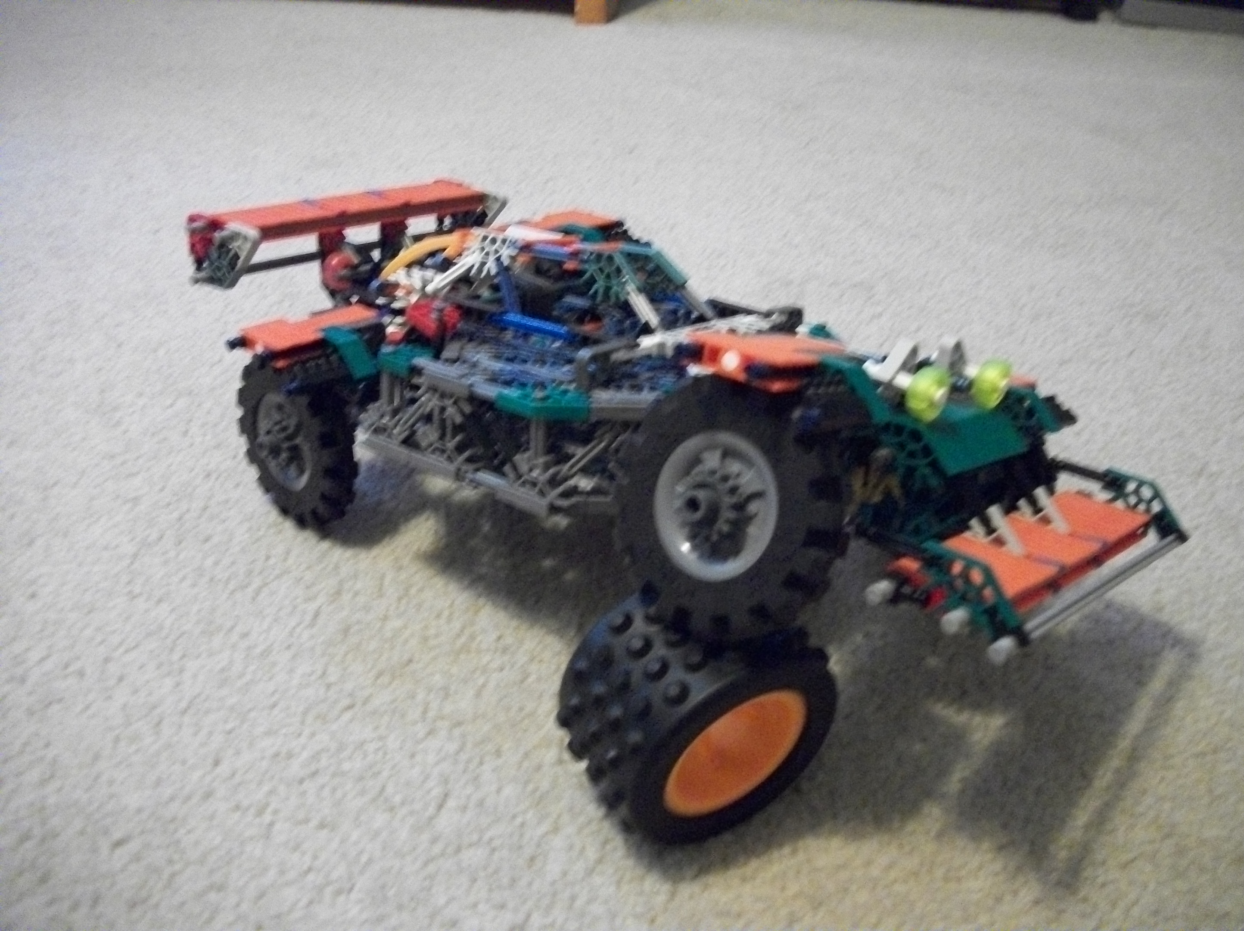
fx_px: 1149
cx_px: 622
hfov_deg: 56.9
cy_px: 466
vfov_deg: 44.1
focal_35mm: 32
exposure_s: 1/15
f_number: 2.9
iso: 640
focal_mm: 5.7
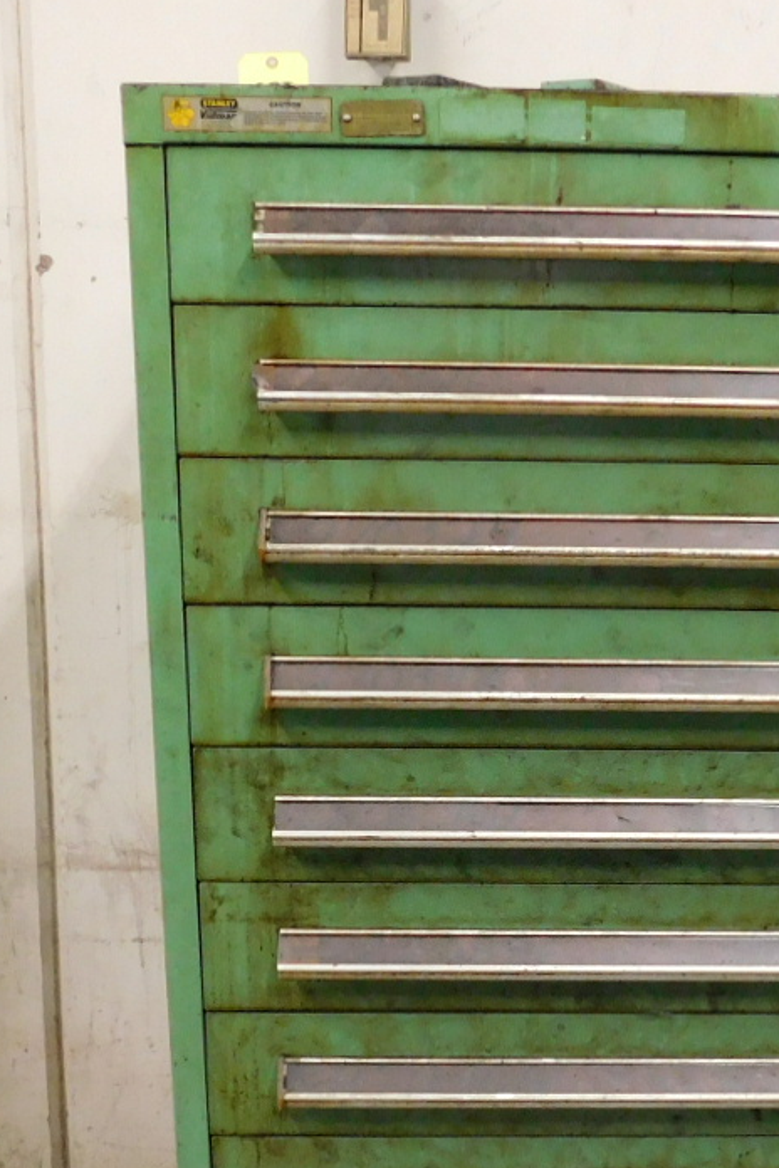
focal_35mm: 55
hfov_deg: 24.5
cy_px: 826
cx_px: 541
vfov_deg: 35.7
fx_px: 1785
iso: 400
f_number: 3
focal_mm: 4
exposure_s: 1/25
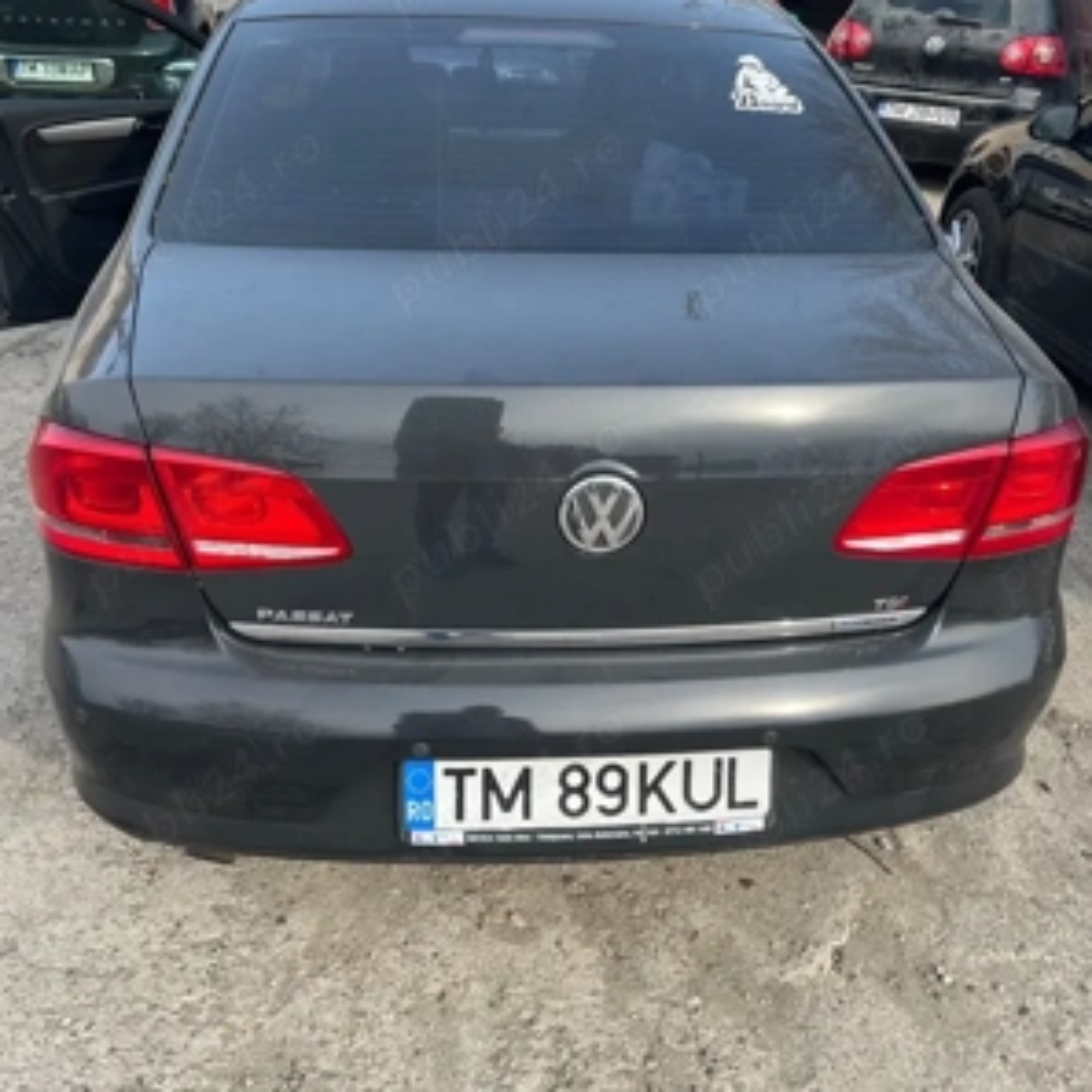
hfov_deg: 52.5
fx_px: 1106
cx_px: 544
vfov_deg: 52.5
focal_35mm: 31
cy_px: 544
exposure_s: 1/924
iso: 50
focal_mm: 5.7
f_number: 1.5
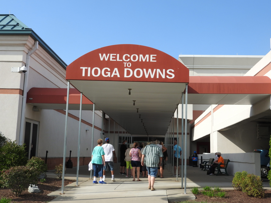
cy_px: 102
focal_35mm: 45
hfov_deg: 42.1
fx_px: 352
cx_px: 136
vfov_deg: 32.2
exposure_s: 1/800
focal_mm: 8.1
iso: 100
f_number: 4
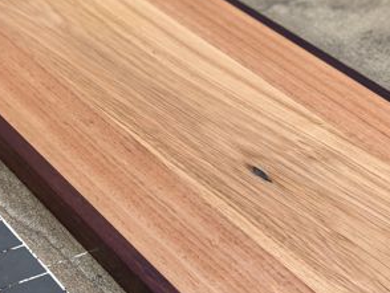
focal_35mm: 106
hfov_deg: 18.5
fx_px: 1195
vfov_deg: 14.0
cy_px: 134
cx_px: 236
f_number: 2.4
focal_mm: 6
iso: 16
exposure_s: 1/313
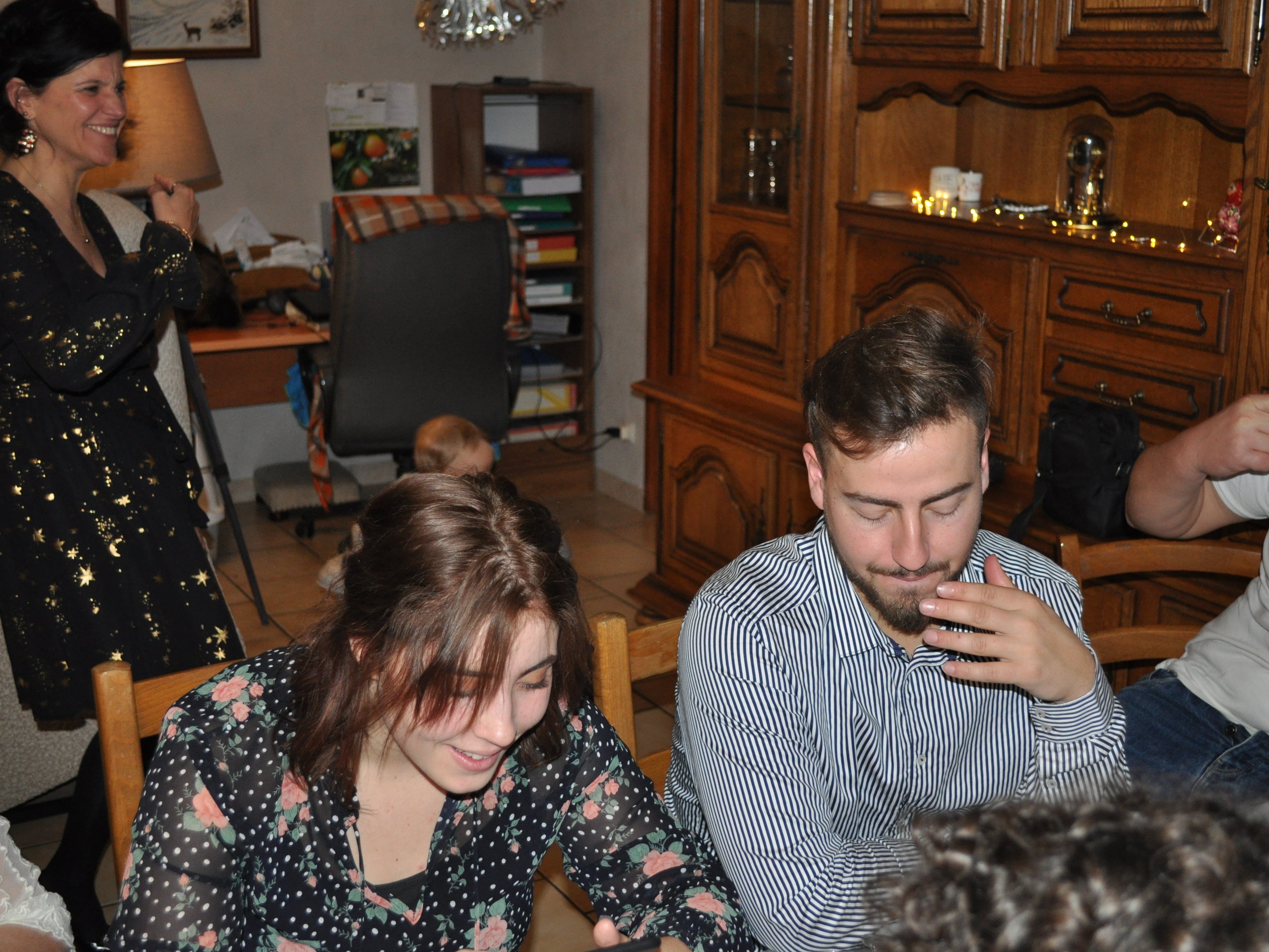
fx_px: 1576
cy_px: 469
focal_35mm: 43
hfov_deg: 43.8
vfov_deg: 33.6
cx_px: 660
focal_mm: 26
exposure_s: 1/60
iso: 800
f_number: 4.2
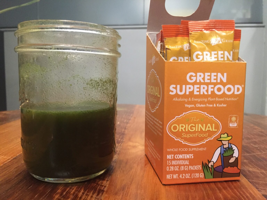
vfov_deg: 48.2
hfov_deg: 61.7
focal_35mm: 29
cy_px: 100
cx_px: 134
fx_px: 224
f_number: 2.2
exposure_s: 1/20
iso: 250
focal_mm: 4.15
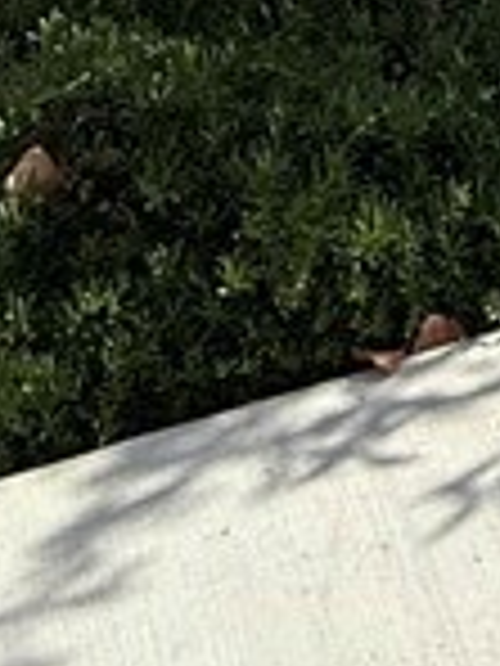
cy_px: -1206
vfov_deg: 12.2
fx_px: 1868
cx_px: 617
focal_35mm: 97
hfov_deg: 14.7
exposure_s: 1/1033
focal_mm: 2.22
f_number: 2.2
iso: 50
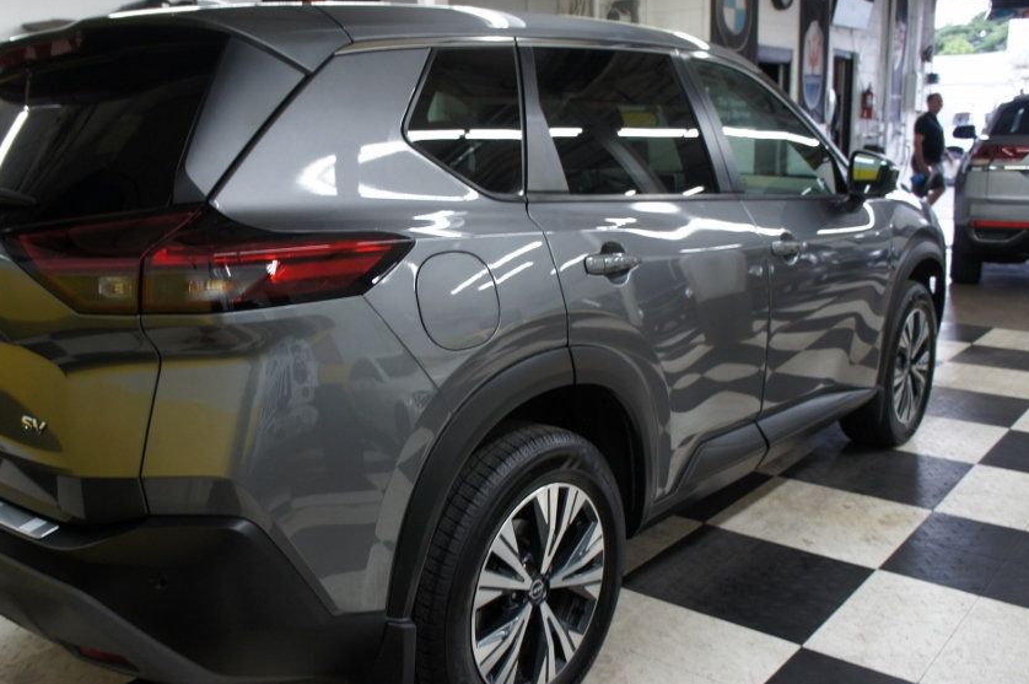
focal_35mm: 33
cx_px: 414
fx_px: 942
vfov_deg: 39.9
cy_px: 374
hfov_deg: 56.8
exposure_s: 1/30
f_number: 3.5
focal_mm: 18
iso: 250
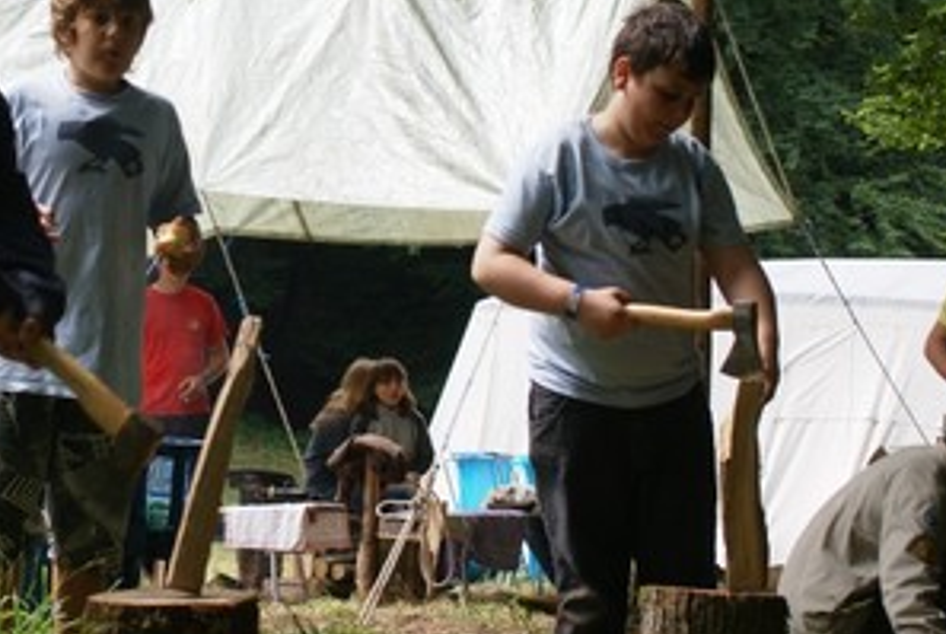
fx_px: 2976
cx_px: 274
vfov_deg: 12.2
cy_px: 264
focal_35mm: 113
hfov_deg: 18.0
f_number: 5.6
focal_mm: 35
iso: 100
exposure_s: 1/200
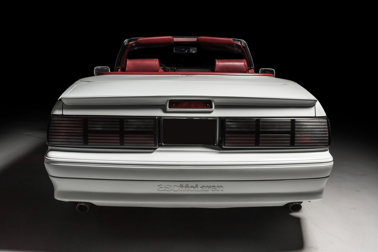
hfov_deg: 46.4
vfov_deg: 31.9
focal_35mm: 42
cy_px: 126
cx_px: 189
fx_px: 441
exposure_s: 1/200
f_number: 11
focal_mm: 42
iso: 400
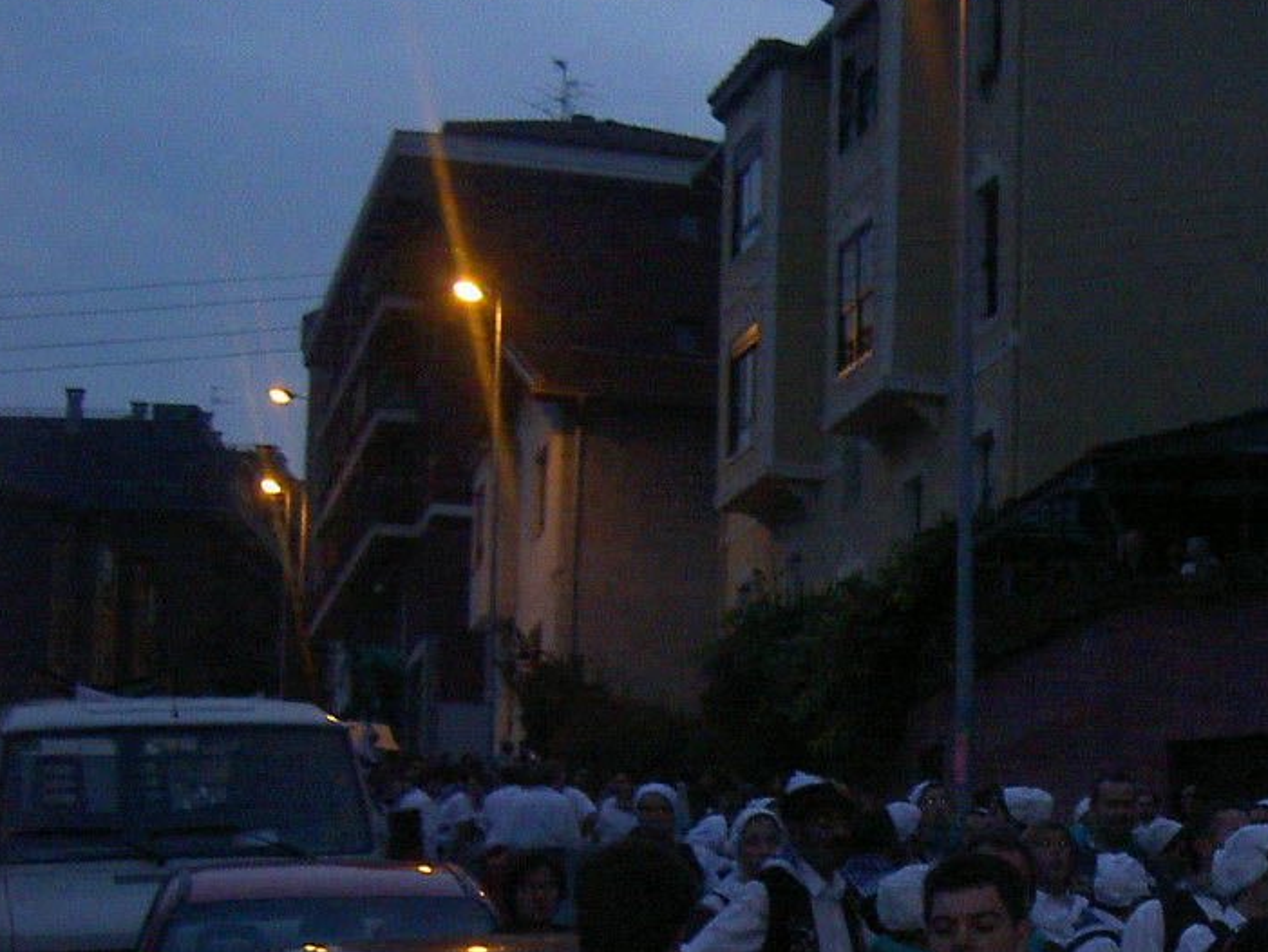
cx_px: 1442
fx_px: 3261
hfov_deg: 20.8
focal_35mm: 89
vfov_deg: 16.4
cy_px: 856
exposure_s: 1/59.5
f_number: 2.8
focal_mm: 8
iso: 100
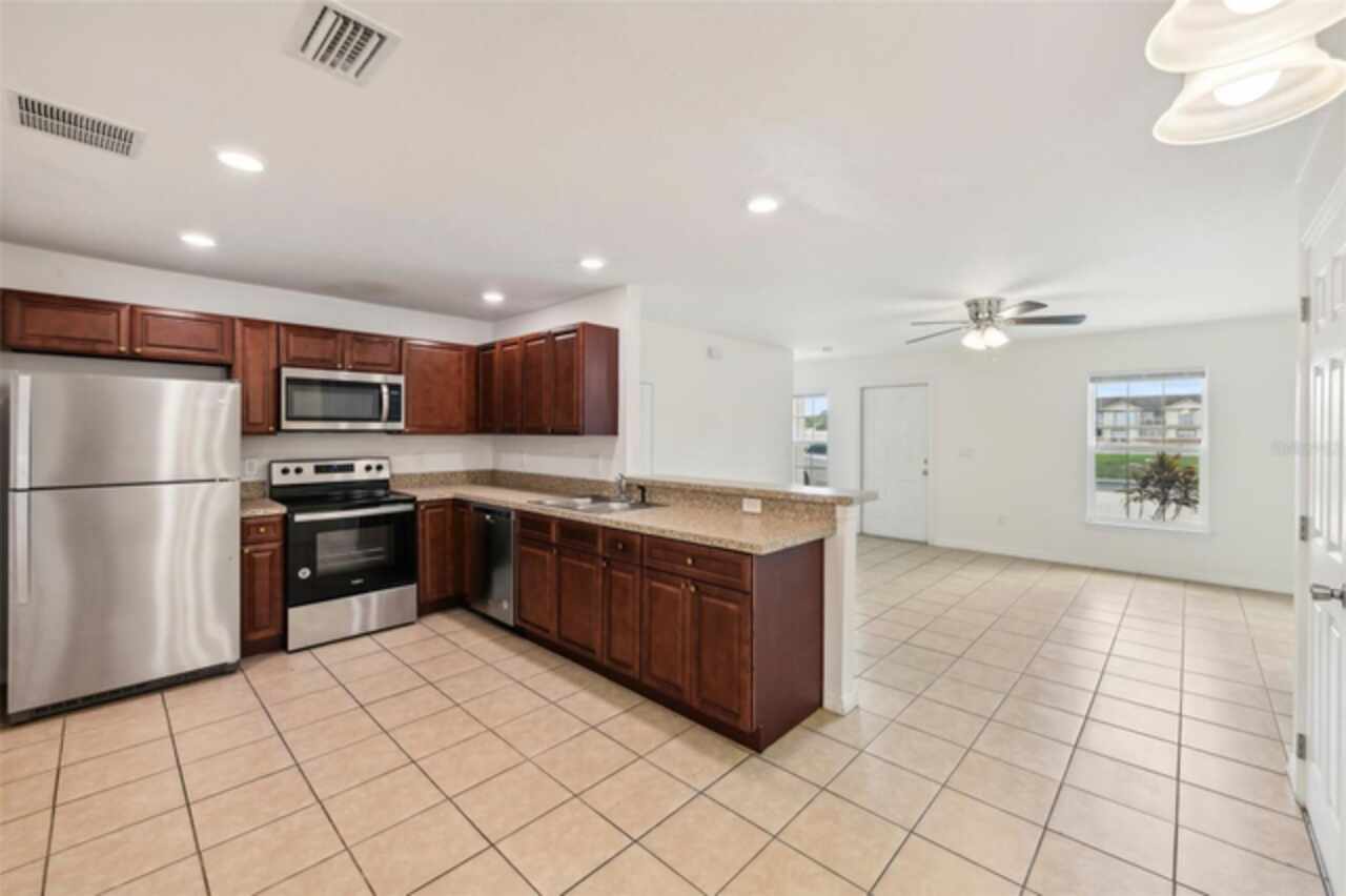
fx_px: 523
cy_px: 448
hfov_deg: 104.3
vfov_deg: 81.1
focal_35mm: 14
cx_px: 673
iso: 400
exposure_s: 1/15
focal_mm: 14
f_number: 8
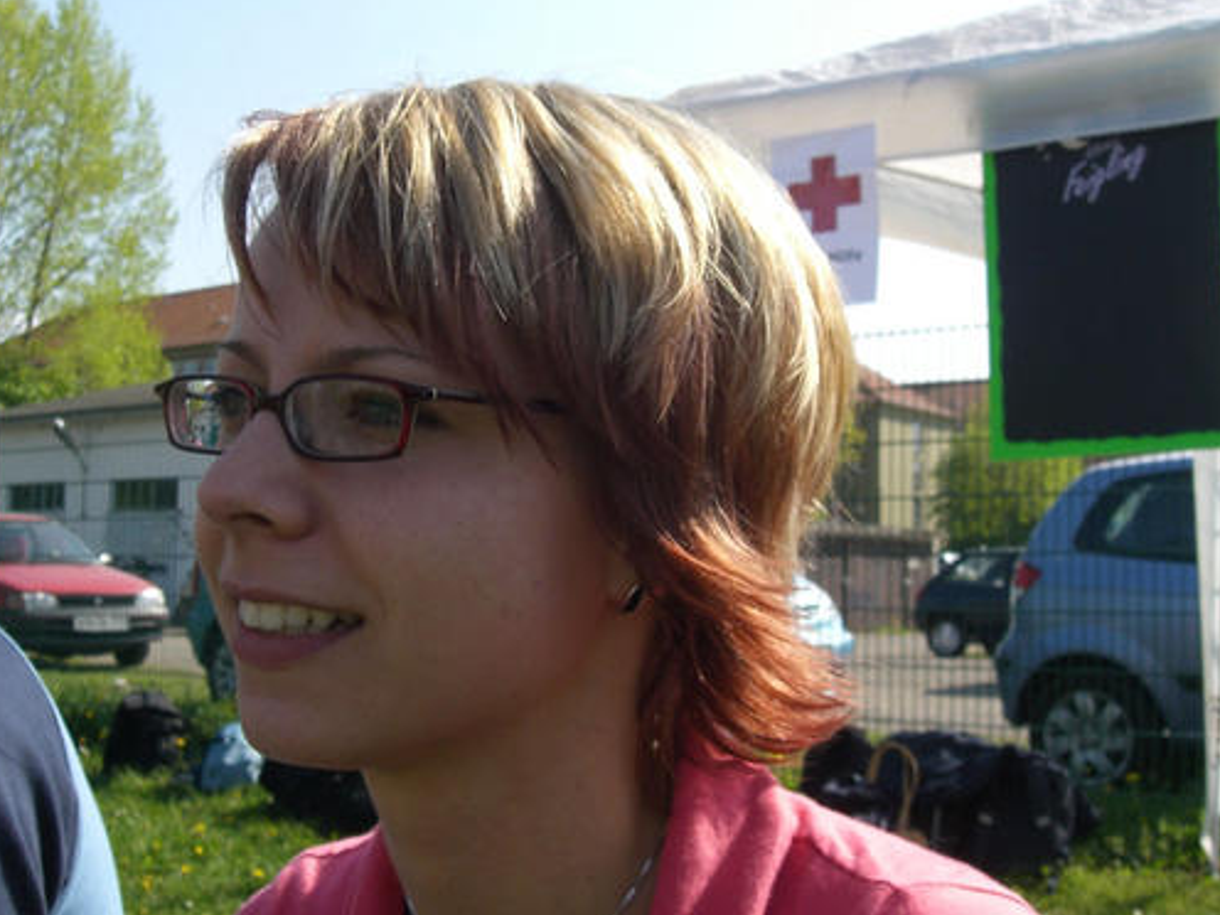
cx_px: 576
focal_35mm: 49
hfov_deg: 38.9
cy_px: 423
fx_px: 1727
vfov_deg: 29.7
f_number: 4.4
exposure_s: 1/400
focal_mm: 6.3
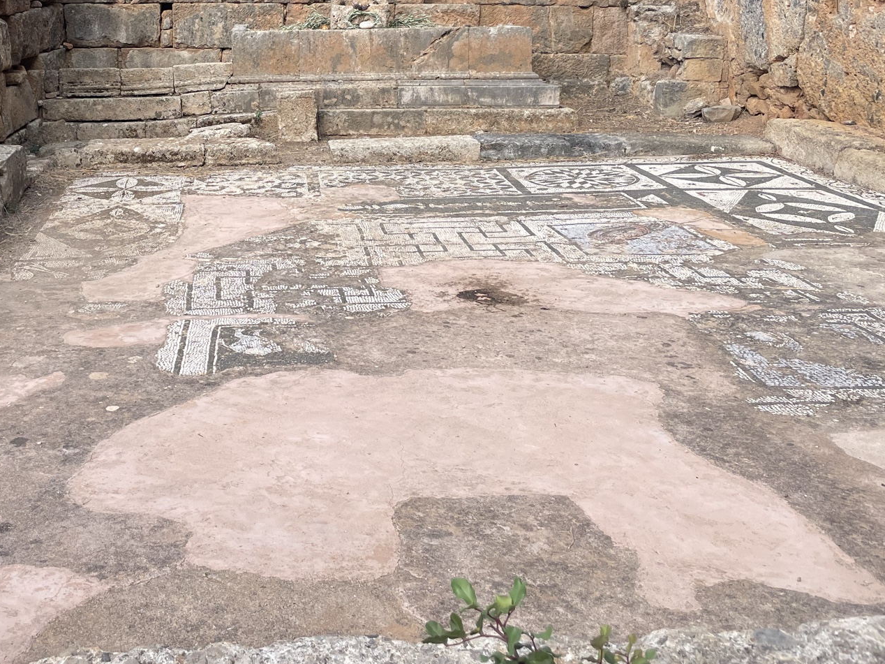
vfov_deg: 33.4
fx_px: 1074
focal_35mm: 42
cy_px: 138
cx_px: 226
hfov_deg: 43.4
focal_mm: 4.2
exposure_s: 1/1689
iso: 32
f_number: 1.6
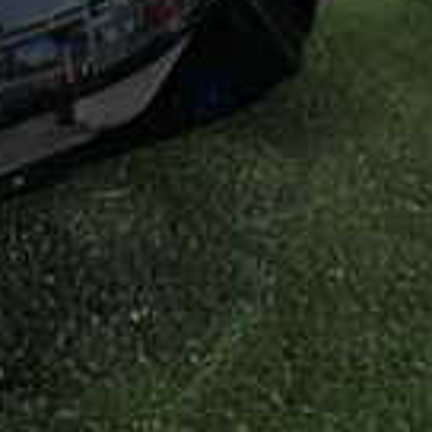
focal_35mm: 117
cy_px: -143
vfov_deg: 14.2
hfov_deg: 13.2
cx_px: -391
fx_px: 1652
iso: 200
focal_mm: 5.4
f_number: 2.3
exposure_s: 1/40
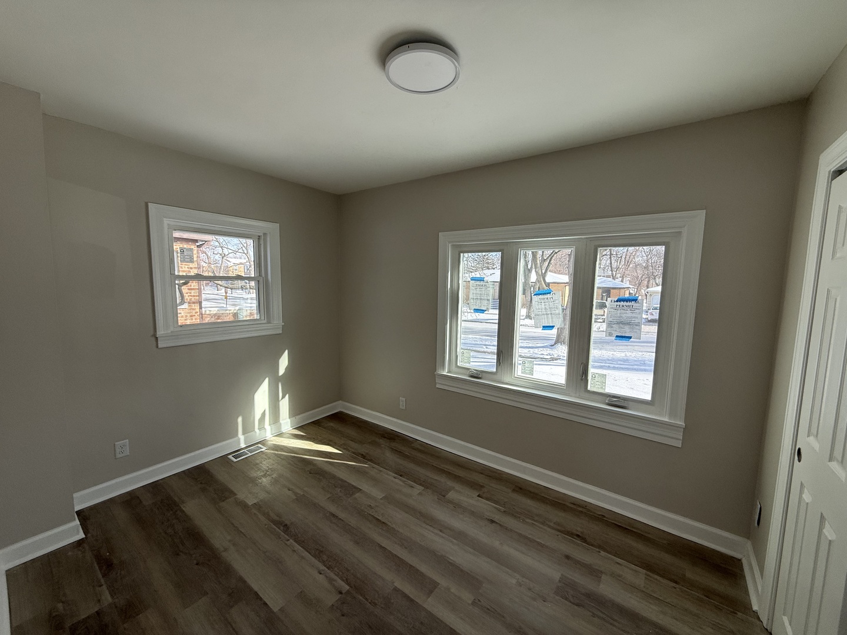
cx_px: 424
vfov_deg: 85.7
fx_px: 343
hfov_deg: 102.1
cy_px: 318
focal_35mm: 14
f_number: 2.2
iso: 64
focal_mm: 2.22
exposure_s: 1/430
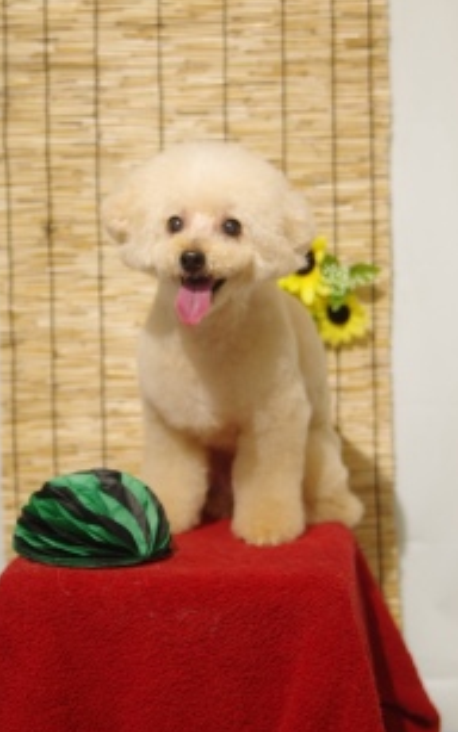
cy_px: 305
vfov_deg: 24.3
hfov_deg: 15.4
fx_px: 1697
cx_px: 196
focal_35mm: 85
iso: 320
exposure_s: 1/100
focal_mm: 43
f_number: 2.8
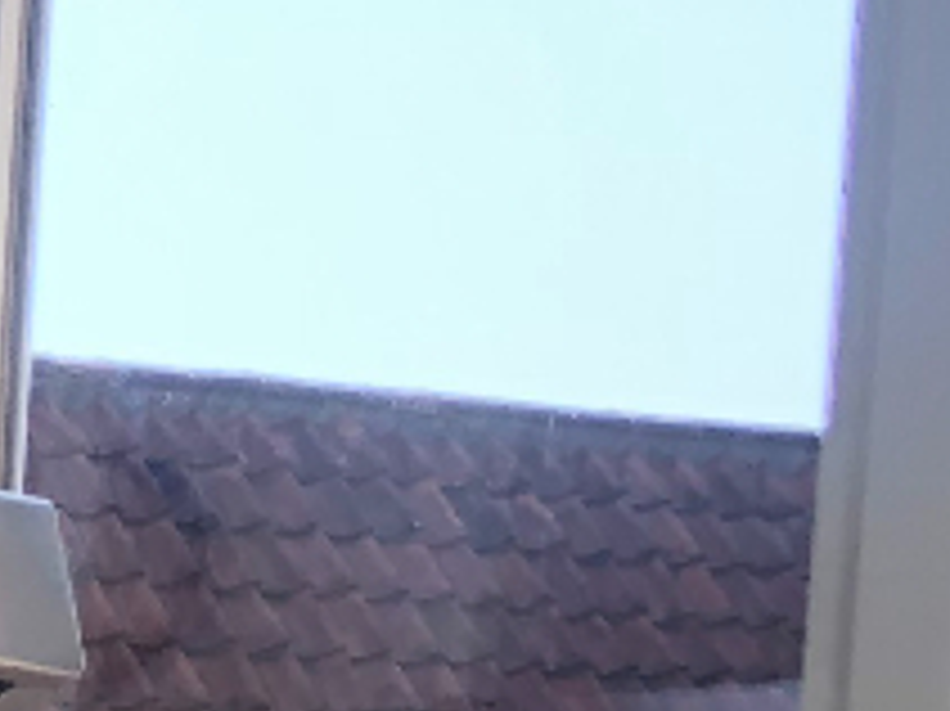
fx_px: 5239
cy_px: 1948
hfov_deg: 8.4
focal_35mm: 191
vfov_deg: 7.1
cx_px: -2062
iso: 20
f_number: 1.8
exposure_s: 1/430
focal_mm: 3.99
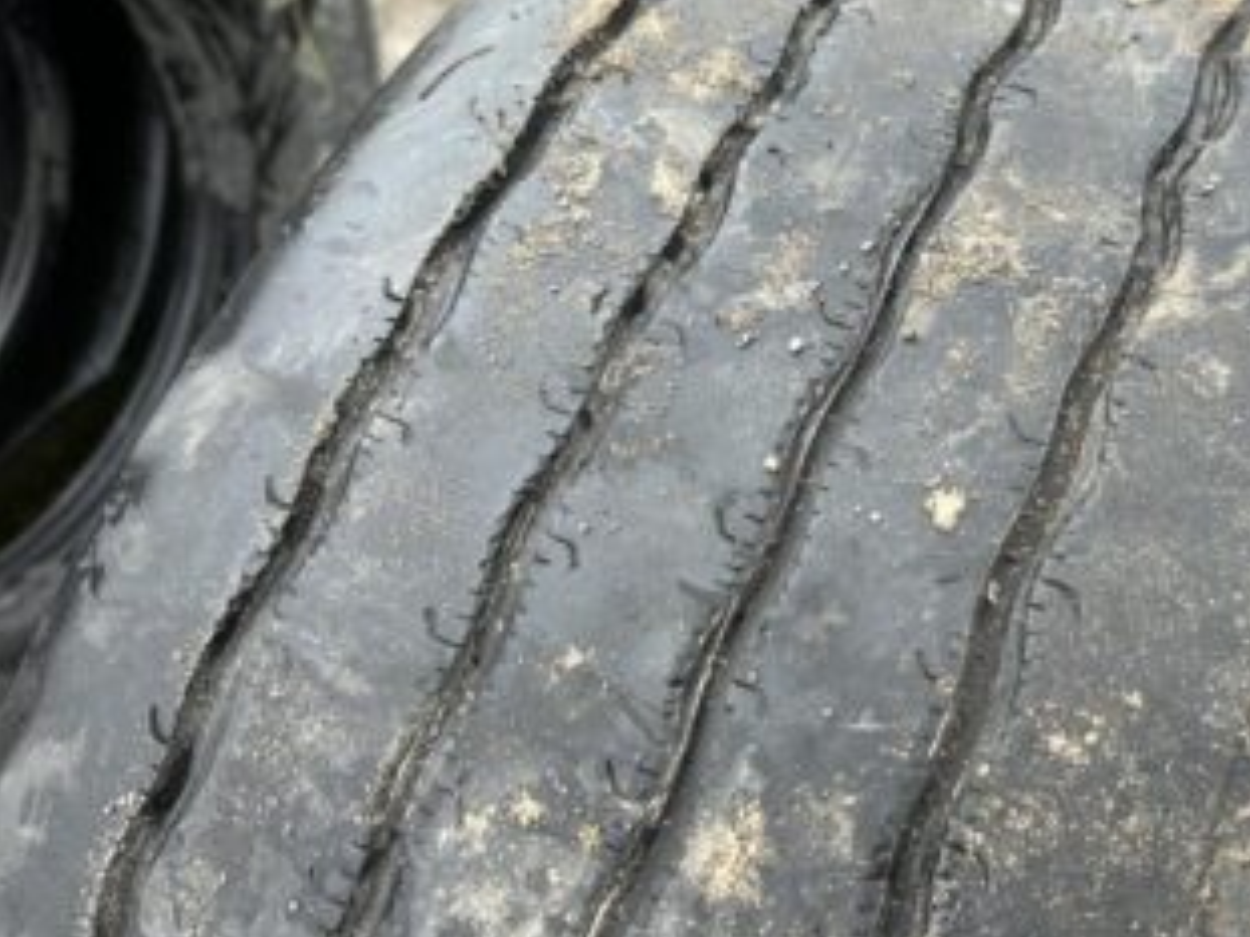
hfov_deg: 50.2
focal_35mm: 36
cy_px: 380
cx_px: 856
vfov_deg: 39.5
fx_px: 1299
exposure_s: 1/183
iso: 40
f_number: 1.5
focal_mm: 5.7
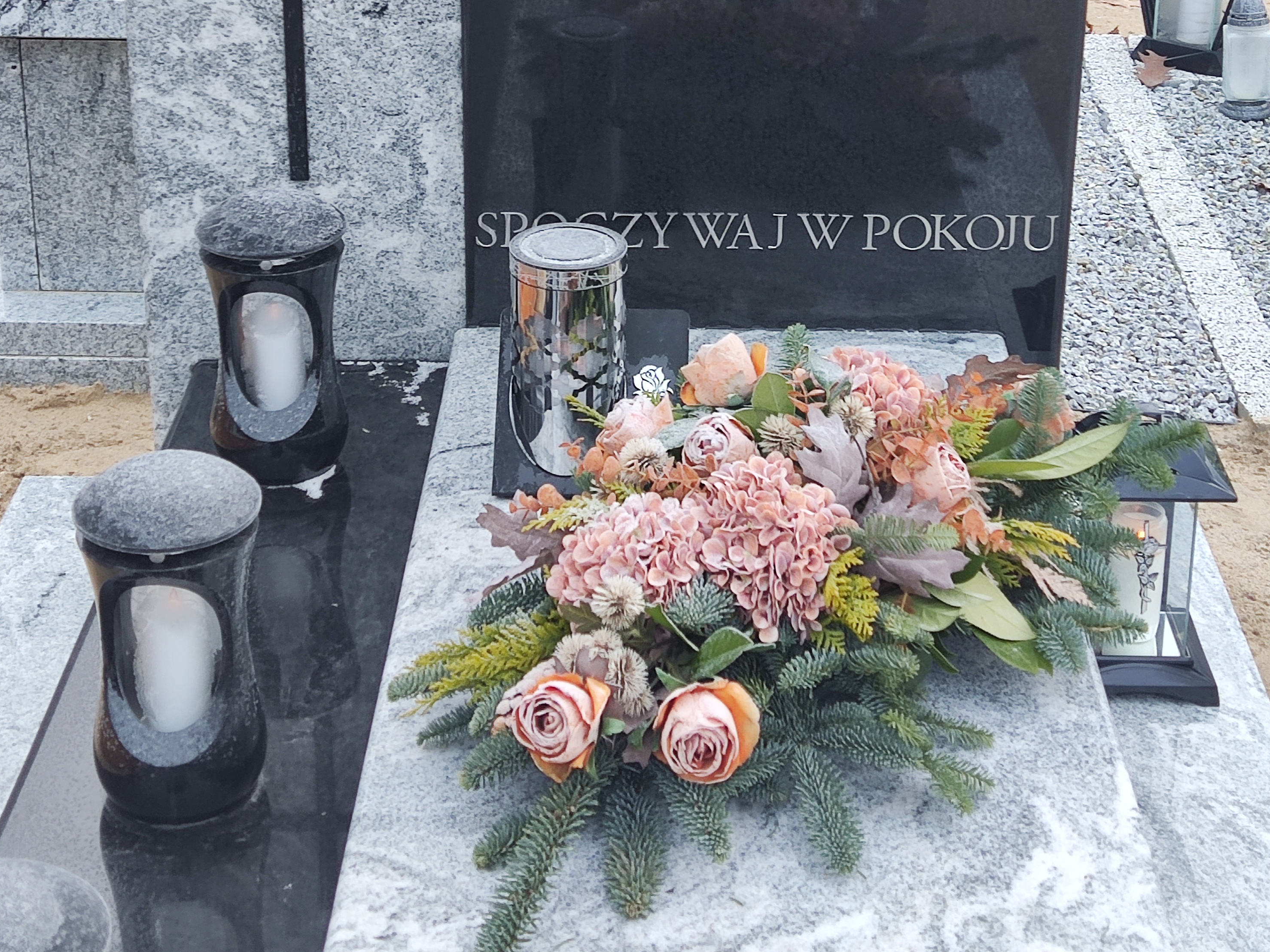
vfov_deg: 20.9
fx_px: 2531
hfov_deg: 28.2
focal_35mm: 69
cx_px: 634
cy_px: 137
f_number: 1.79
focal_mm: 4.71
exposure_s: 1/50
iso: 57
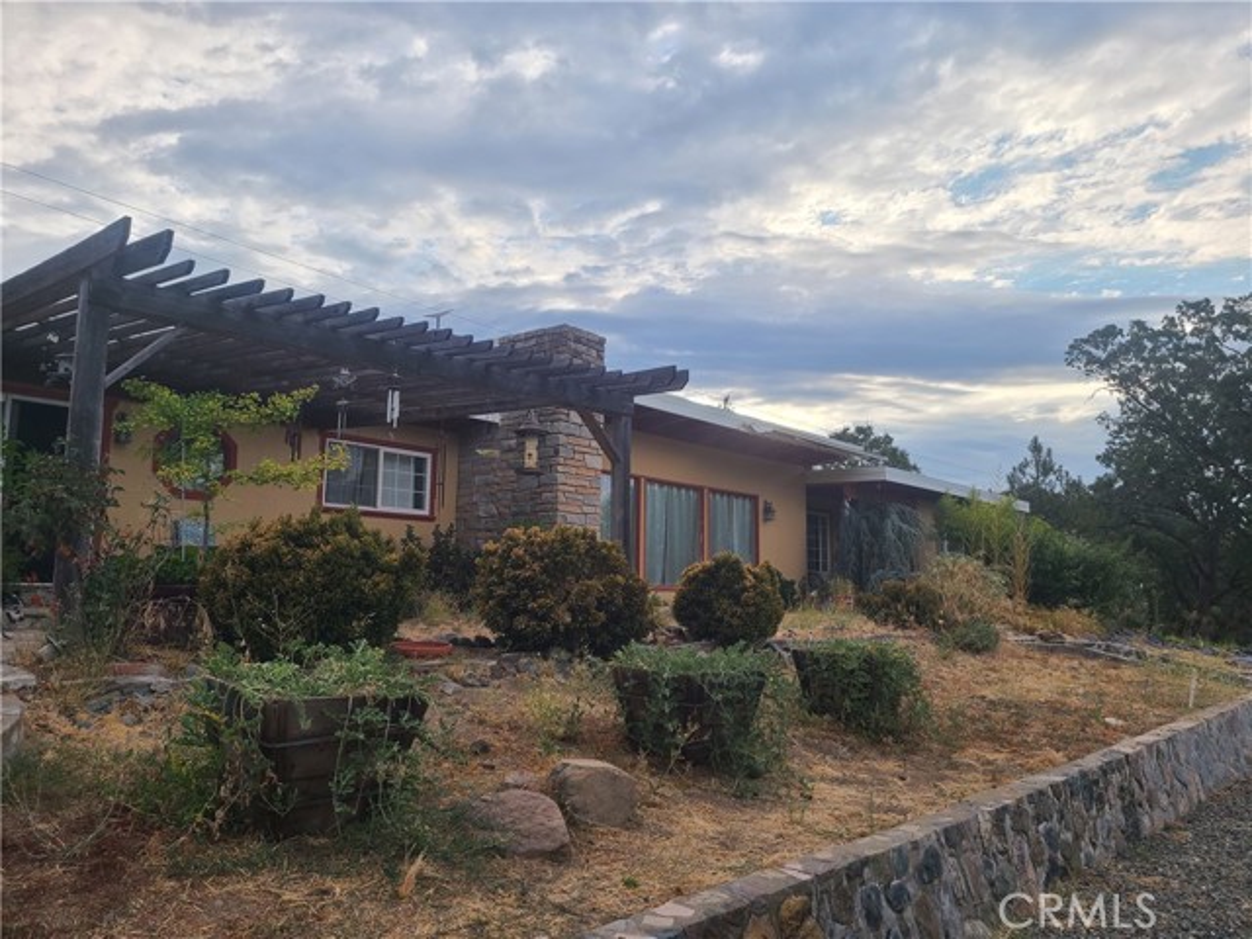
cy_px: 470
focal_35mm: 26
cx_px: 626
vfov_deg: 53.1
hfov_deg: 67.3
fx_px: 940
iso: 40
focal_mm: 5.4
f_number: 1.8
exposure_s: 1/726
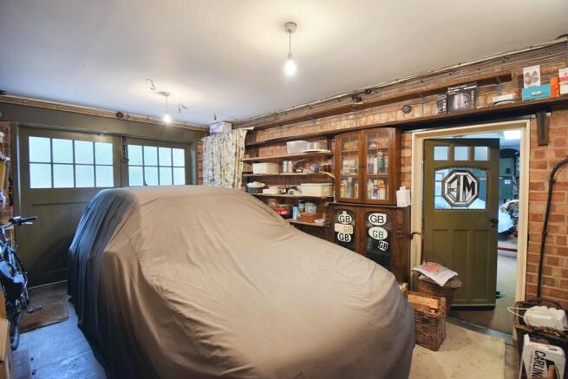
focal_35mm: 15
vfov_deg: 77.4
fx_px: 237
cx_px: 284
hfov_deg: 100.4
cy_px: 190
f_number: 4.5
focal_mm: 10
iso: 250
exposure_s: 1/15
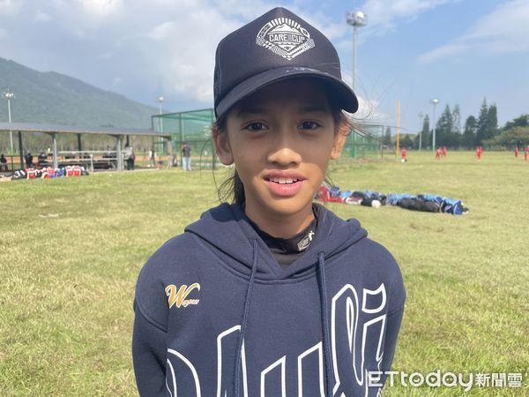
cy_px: 198
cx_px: 264
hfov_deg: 67.3
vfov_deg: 53.1
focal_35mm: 26
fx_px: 397
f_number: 1.6
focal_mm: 4.2
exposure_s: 1/2020
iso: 32
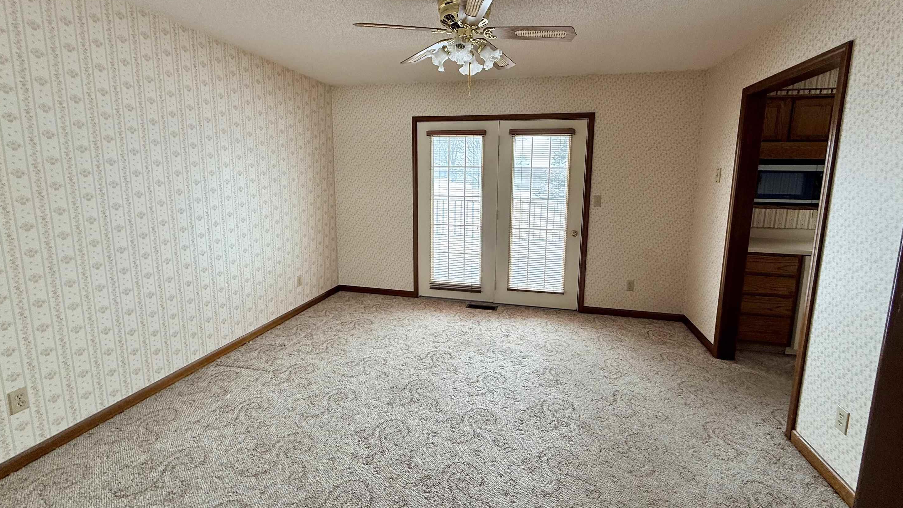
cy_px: 228
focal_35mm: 16
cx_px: 466
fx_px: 383
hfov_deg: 99.3
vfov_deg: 66.9
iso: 64
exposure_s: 1/134
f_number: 2.2
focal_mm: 2.22
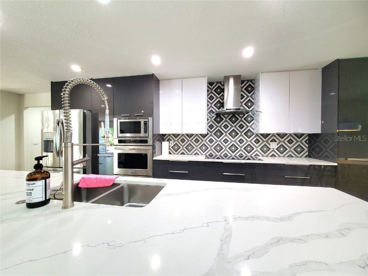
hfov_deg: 106.2
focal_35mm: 13
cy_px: 138
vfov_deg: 89.9
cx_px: 184
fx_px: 138
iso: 320
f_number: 2.2
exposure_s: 1/60.2
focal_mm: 1.8
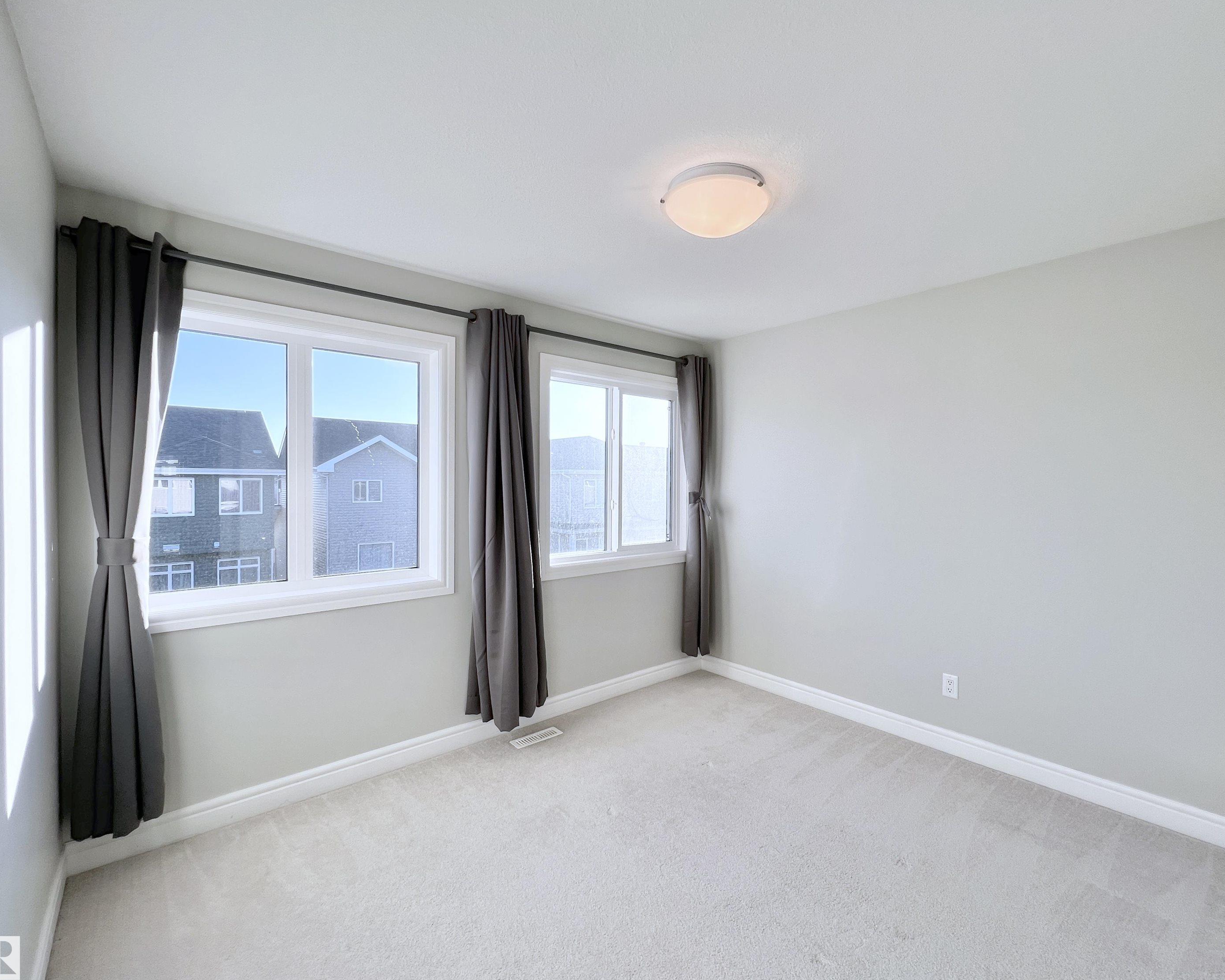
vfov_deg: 88.0
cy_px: 489
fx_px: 508
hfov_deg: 100.6
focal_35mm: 14
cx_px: 652
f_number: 1.8
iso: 32
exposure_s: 1/246
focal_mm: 1.57
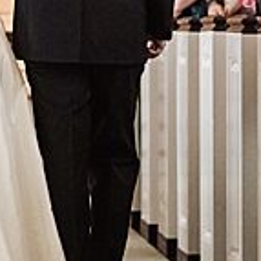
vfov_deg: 4.4
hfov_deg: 4.5
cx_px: -24
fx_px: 3344
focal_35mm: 392
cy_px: -143
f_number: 2.8
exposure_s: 1/1000
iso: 1600
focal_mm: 70
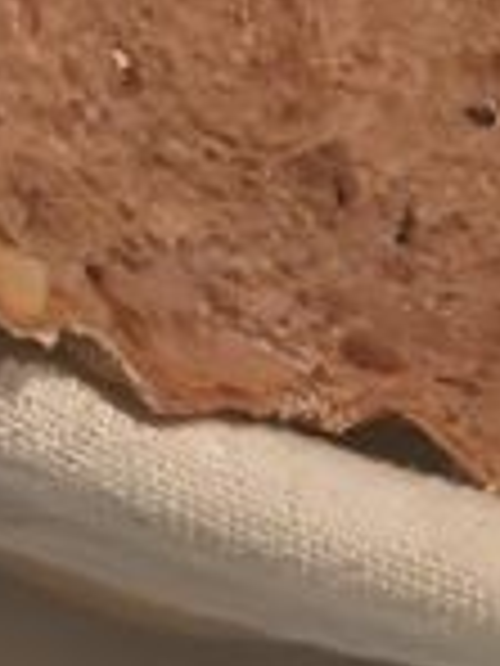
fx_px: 2465
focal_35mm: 128
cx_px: -65
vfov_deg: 15.0
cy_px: -94
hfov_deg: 11.4
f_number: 2.2
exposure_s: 1/33.3
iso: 250
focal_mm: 3.95
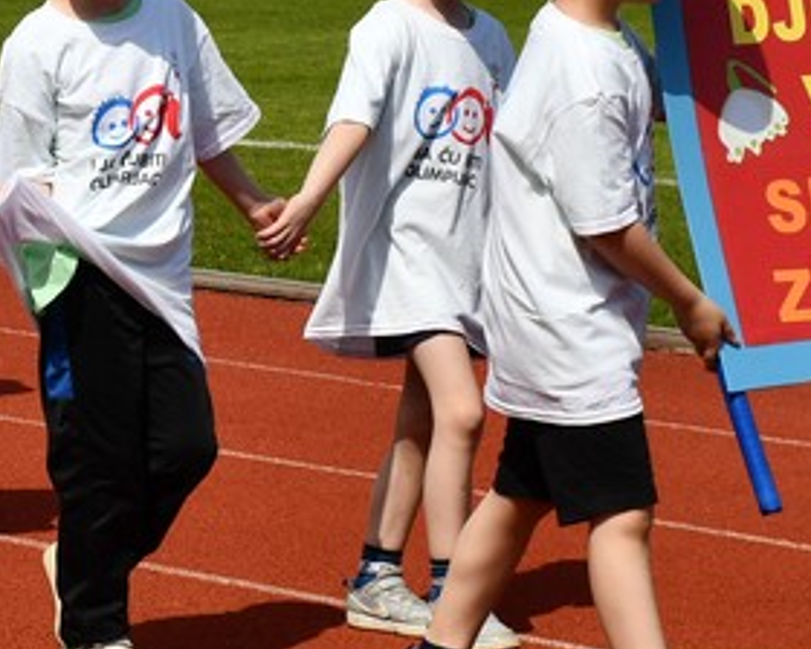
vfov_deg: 7.2
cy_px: 129
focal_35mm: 216
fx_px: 5185
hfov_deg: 8.9
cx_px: -98
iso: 100
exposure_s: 1/400
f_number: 10
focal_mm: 42
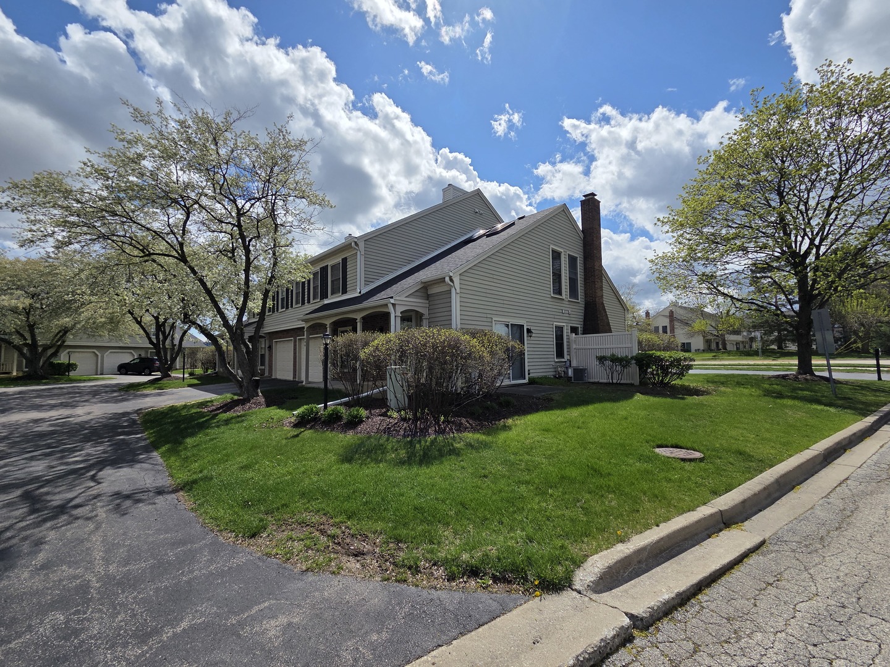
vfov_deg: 89.9
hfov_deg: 106.2
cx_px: 445
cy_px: 334
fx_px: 334
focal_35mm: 13
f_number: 2.2
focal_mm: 2.2
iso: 50
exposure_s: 1/5372
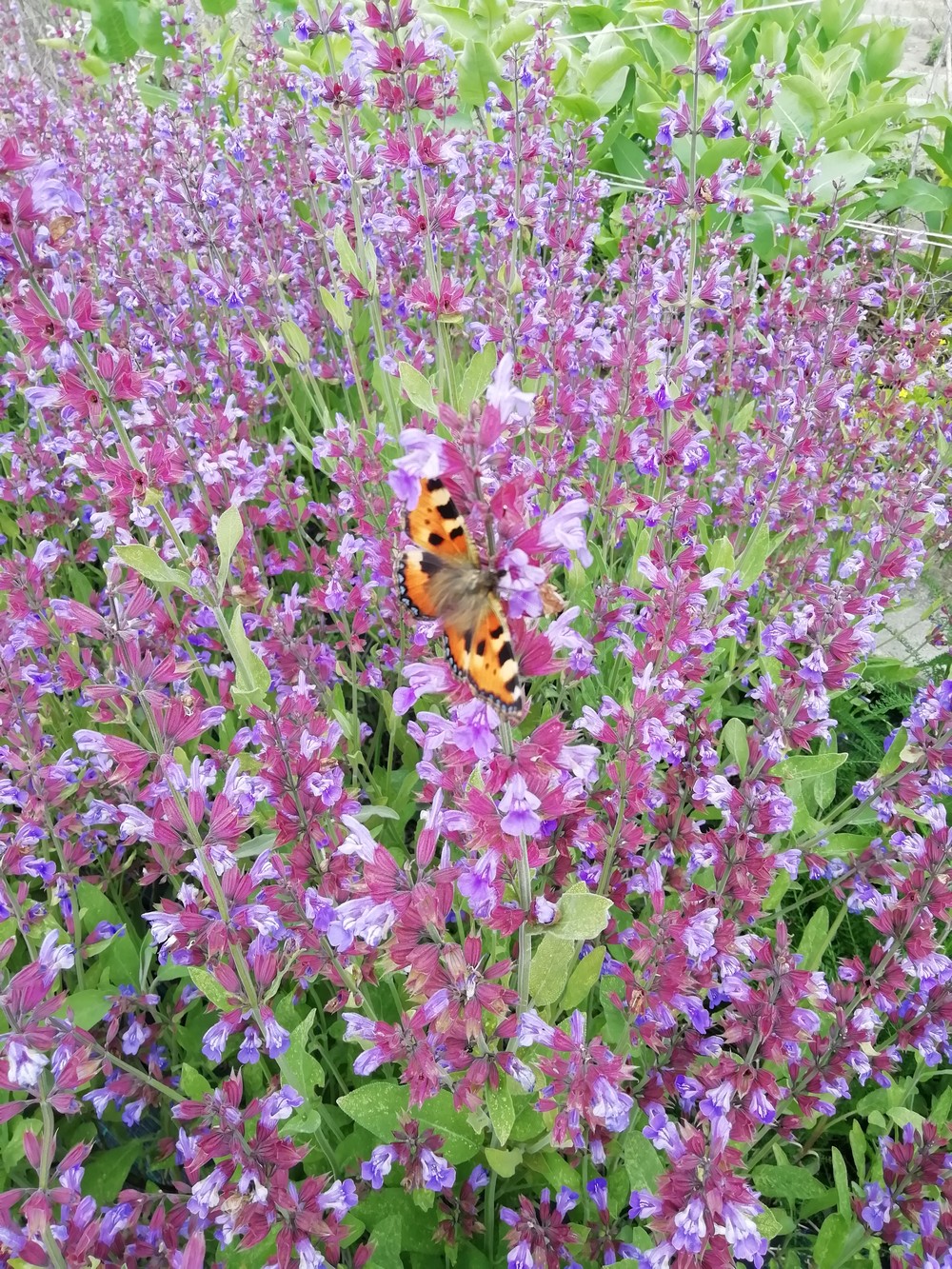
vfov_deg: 67.3
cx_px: 476
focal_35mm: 26
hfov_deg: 53.1
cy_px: 634
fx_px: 953
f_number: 2.2
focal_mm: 3.21
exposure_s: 1/250
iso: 50
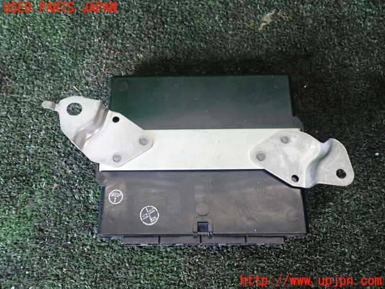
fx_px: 334
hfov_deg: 60.0
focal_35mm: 30
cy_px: 144
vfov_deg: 46.8
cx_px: 192
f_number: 2.3
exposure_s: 1/30
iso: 400
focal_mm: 5.4
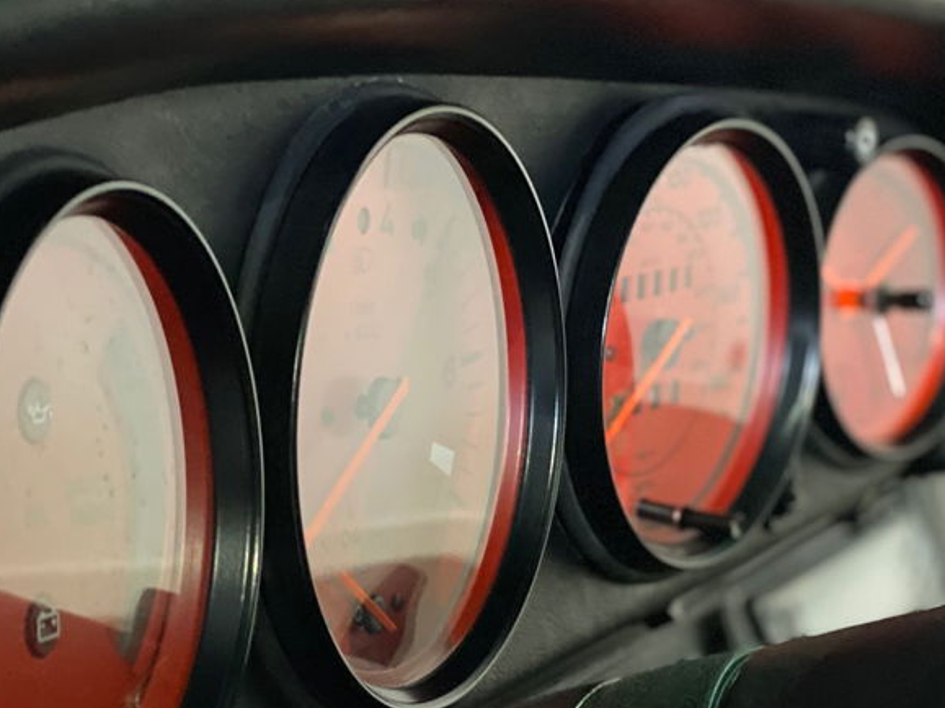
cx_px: 240
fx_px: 2511
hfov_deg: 21.1
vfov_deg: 15.9
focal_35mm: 92
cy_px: 615
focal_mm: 6
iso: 640
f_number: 2
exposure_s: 1/15
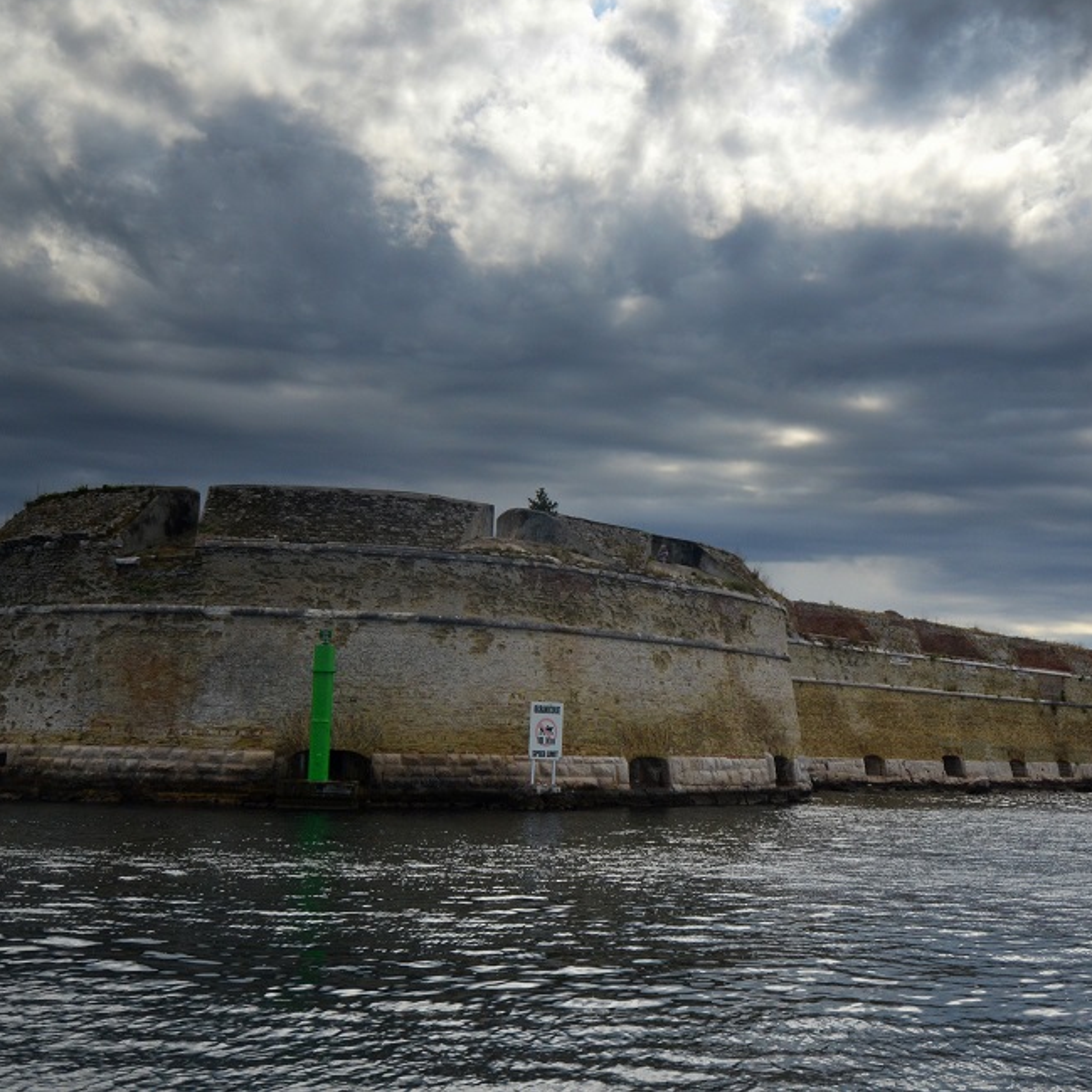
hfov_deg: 35.9
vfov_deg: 36.1
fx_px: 1677
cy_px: 538
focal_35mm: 47
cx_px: 676
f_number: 4
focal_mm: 24
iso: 560
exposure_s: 1/8000
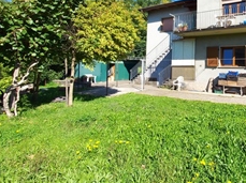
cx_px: 198
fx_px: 156
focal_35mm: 22
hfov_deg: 68.8
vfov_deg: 59.1
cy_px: 57
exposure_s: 1/606
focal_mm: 1.42
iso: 40
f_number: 2.2
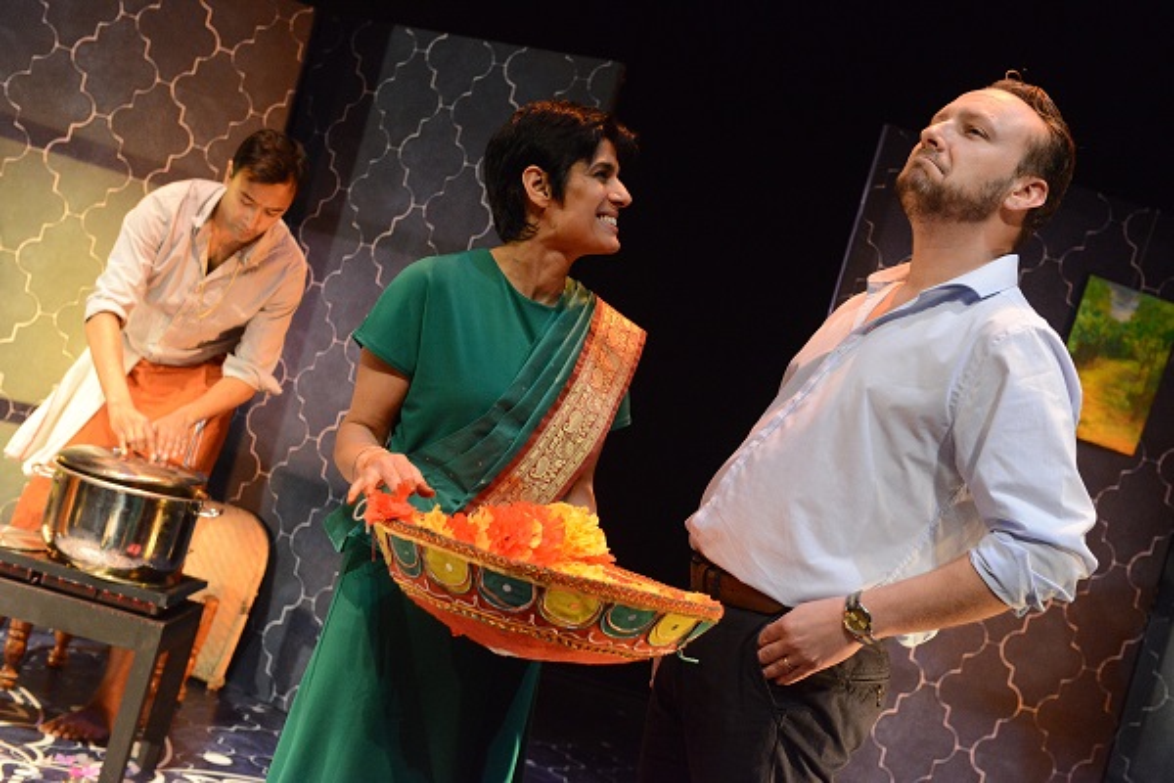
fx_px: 1696
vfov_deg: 26.0
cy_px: 392
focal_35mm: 52
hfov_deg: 38.2
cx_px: 587
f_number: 4
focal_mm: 52
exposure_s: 1/250
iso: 6400
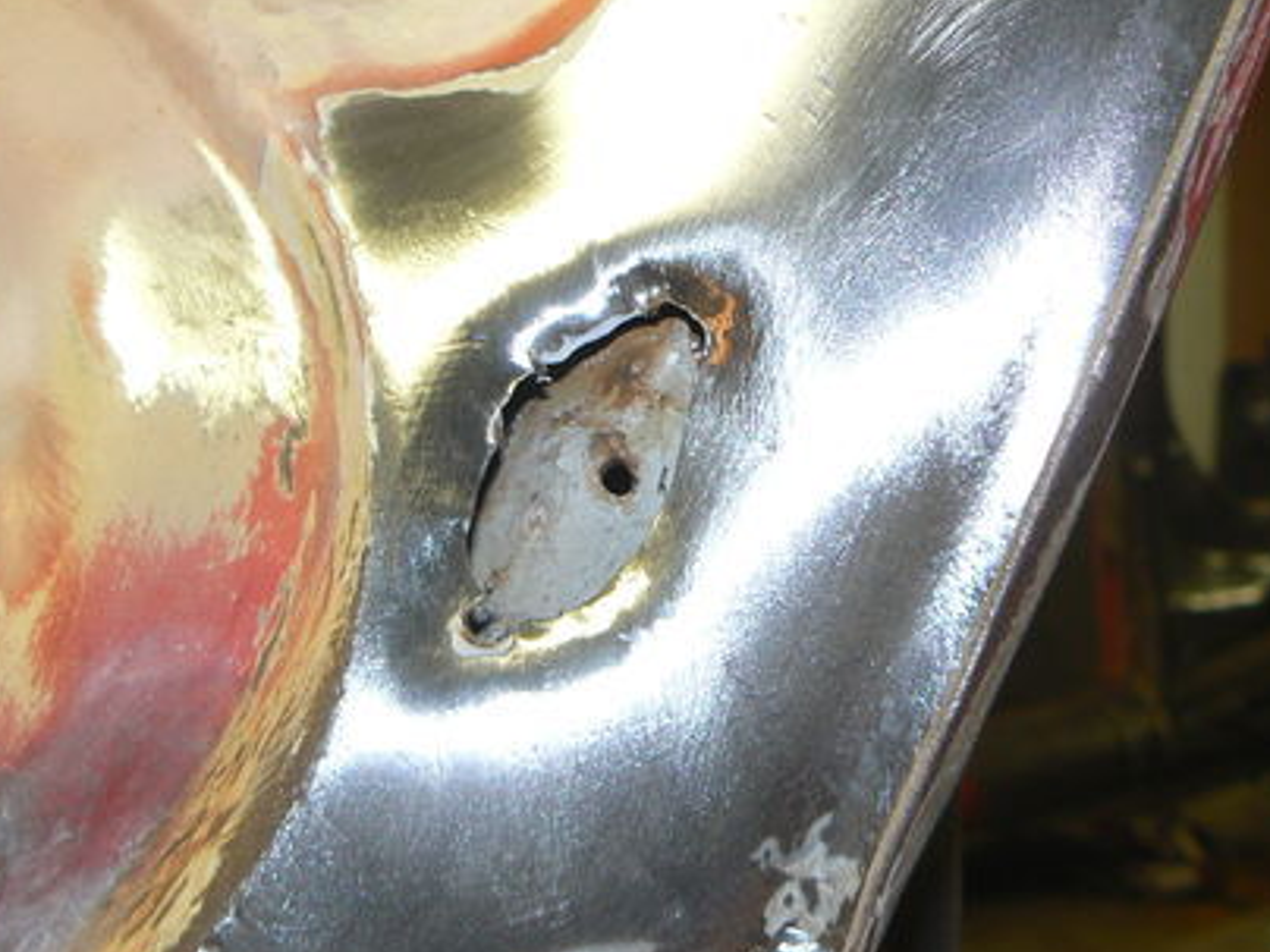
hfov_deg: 33.7
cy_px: 515
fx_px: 2091
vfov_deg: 25.7
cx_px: 560
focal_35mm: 57
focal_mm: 6
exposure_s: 1/30
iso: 100
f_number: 2.8
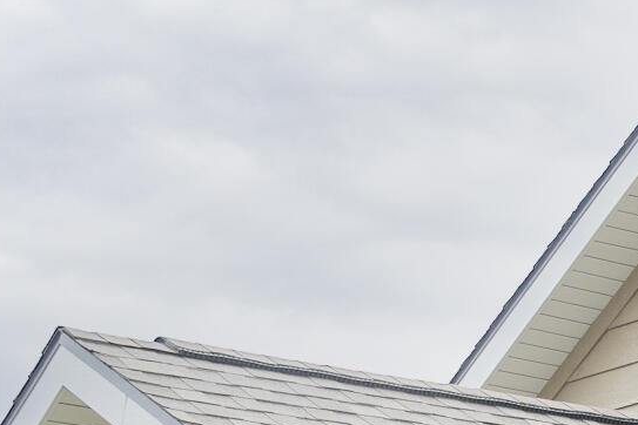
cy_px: 1001
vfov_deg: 6.6
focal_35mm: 199
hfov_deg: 9.7
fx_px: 3526
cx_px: 1243
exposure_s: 1/80
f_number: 6.3
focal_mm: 24
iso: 400
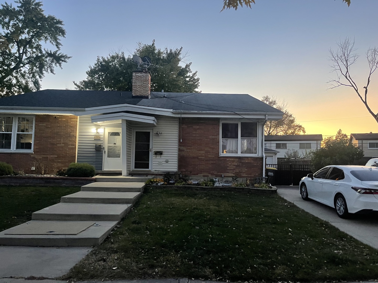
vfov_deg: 54.9
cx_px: 189
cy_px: 142
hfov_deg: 69.4
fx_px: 273
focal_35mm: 25
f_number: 1.6
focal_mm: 5.1
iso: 250
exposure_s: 1/60
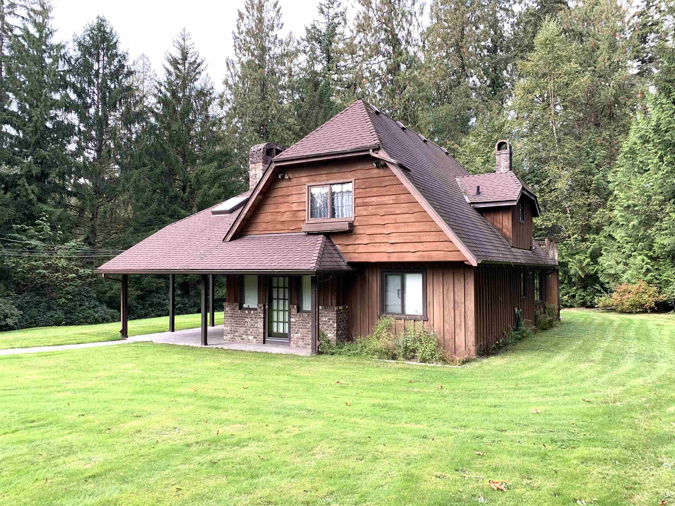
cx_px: 338
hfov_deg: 67.3
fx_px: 507
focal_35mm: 26
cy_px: 253
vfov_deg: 53.1
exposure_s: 1/121
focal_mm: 4.25
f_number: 1.8
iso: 25
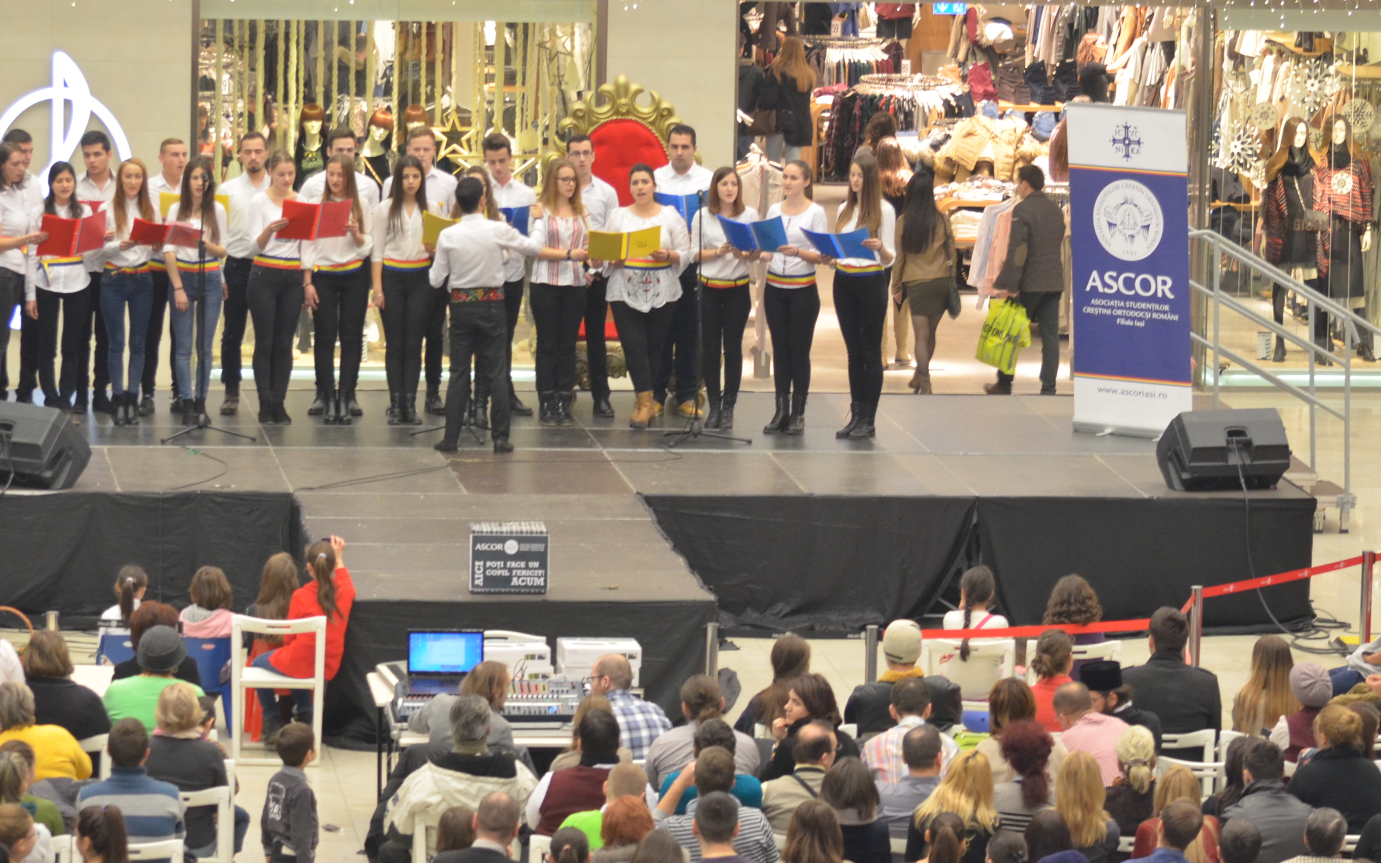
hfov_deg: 10.3
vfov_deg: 6.4
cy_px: 415
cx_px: 523
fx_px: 7677
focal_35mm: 204
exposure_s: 1/40
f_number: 4.5
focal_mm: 92
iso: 1100
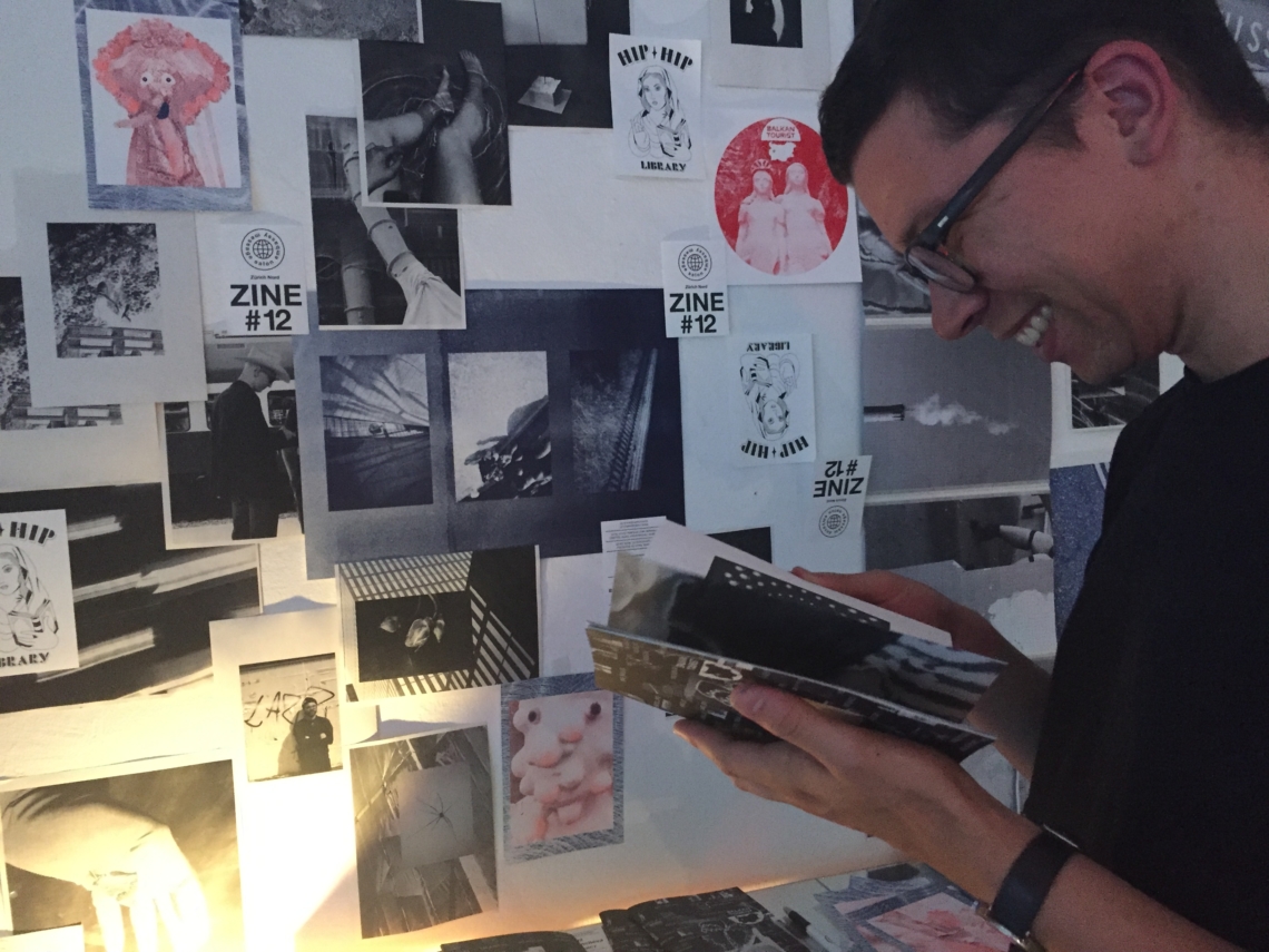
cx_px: 634
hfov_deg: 61.7
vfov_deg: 48.2
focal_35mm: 29
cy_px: 476
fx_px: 1063
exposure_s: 1/17
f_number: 2.2
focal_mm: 4.15
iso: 400
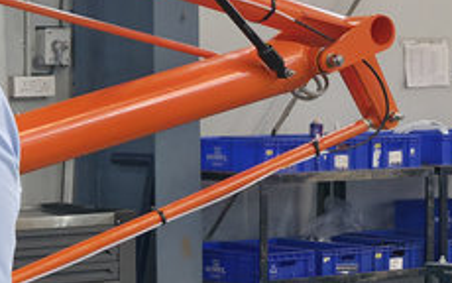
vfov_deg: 10.3
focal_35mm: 127
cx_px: -525
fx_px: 1565
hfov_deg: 13.4
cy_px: 134
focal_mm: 6.3
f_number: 1.7
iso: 250
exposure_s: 1/50
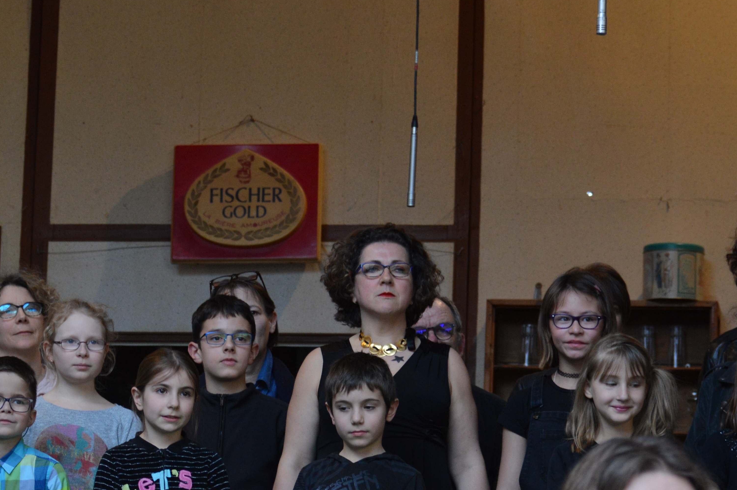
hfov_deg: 12.4
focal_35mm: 166
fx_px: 3395
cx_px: 208
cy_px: 411
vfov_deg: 8.2
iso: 400
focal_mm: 55
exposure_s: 1/80
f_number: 4
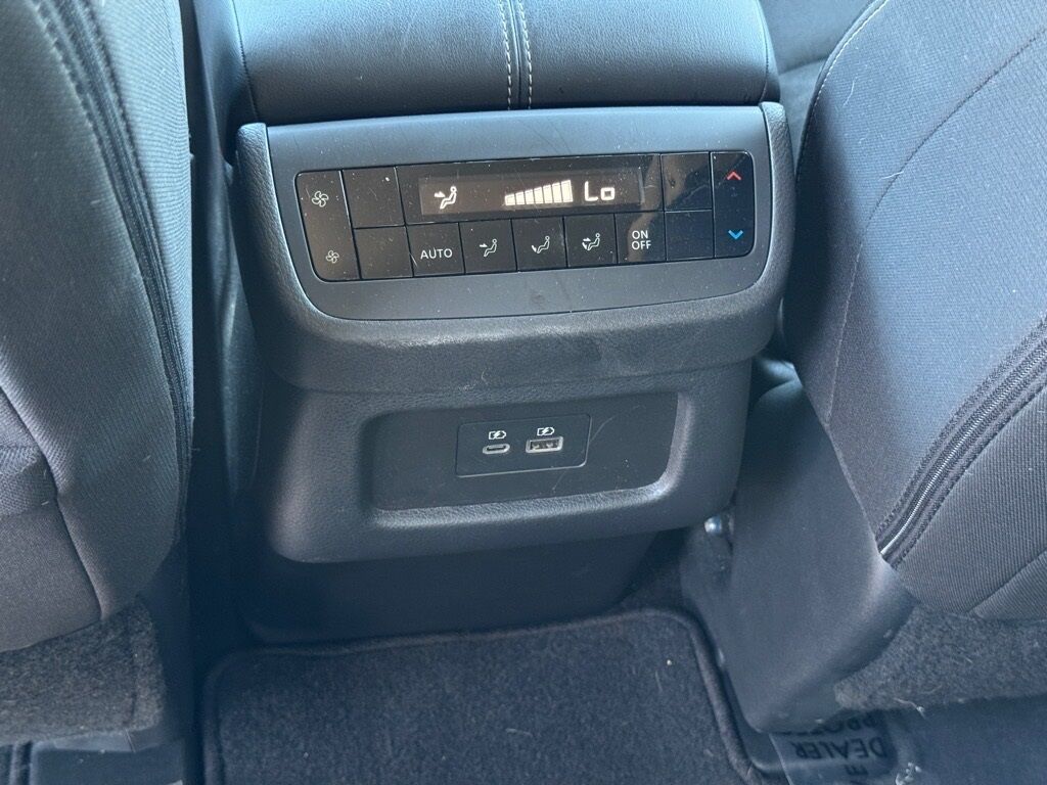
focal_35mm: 48
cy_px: 392
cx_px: 524
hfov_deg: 39.7
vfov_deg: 30.3
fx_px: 1452
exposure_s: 1/40
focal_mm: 6.76
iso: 320
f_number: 1.78
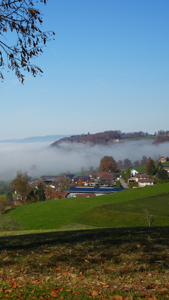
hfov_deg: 15.7
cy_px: 150
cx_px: -38
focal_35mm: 74
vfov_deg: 28.6
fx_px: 590
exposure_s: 1/250
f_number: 10
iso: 100
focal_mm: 47
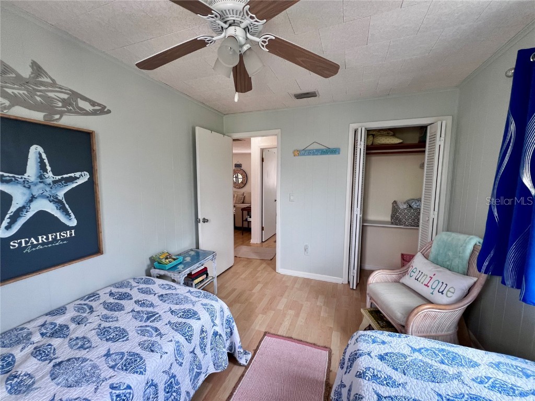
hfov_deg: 106.2
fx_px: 201
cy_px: 200
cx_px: 268
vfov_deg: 89.9
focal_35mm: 13
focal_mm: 1.57
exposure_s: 1/120
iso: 125
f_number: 1.8
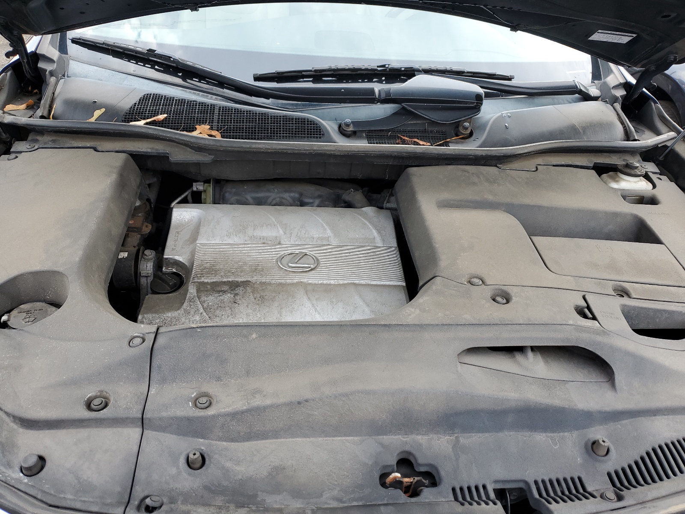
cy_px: 257
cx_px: 342
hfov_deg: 67.3
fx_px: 515
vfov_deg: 53.1
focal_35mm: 26
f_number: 1.5
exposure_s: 1/294
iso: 50
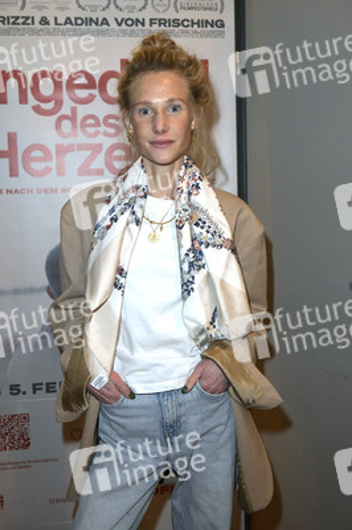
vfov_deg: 44.5
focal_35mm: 44
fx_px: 646
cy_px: 265
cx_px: 176
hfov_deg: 30.5
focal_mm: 44
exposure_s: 1/200
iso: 2000
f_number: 6.3
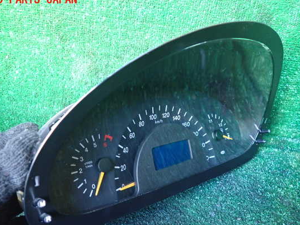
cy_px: 119
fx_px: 243
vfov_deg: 49.7
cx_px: 143
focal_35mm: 28
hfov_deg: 63.4
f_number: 2
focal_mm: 4.5
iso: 640
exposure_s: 1/30
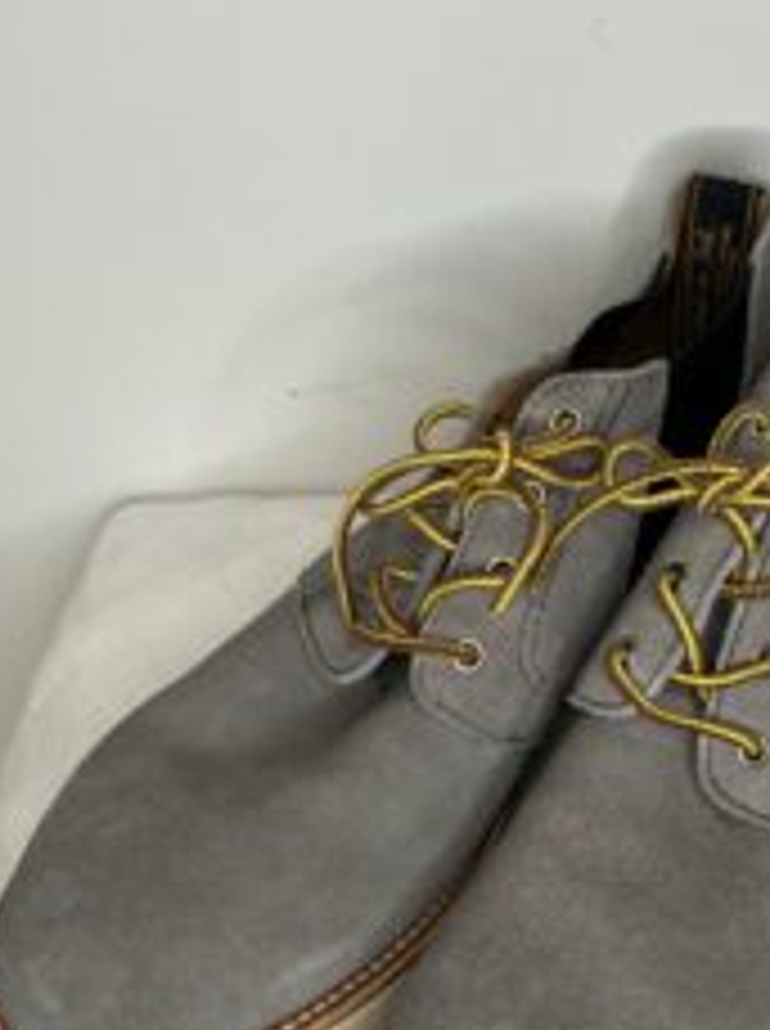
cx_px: 540
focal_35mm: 49
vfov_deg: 39.0
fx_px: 1457
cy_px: 522
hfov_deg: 29.3
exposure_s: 1/100
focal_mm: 3.99
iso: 80
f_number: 1.8
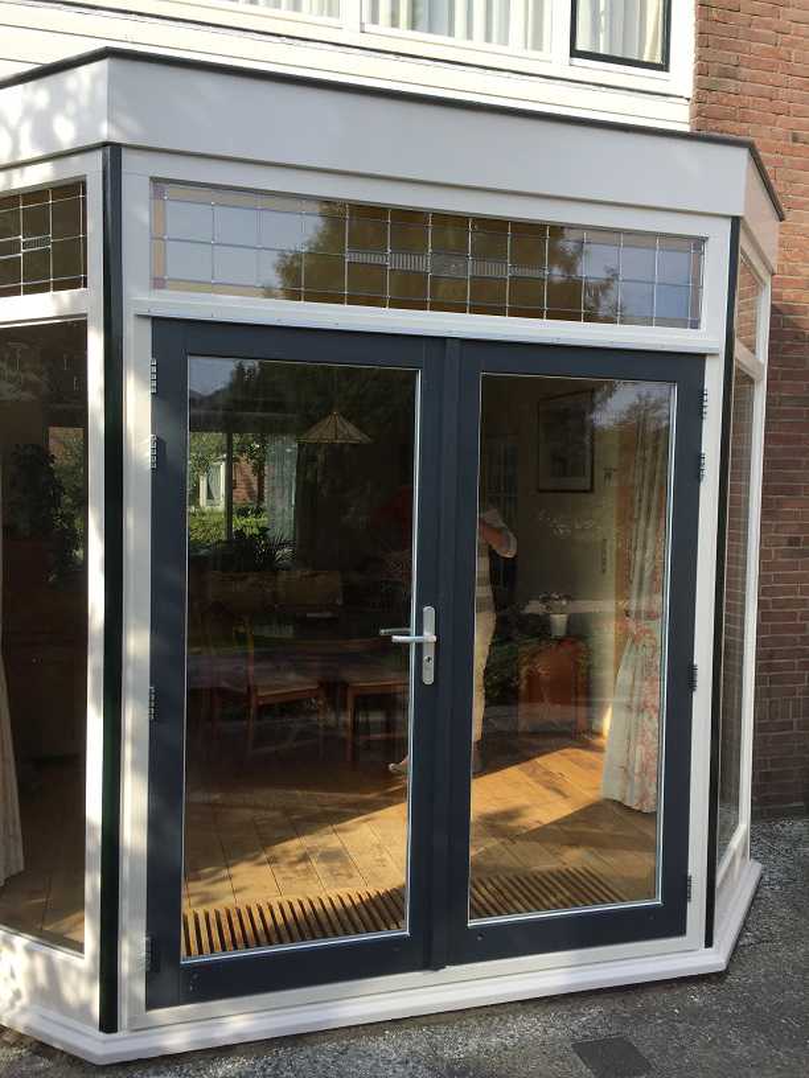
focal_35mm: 29
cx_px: 404
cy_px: 539
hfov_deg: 48.2
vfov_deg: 61.7
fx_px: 904
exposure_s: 1/842
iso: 32
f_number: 2.2
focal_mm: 4.15
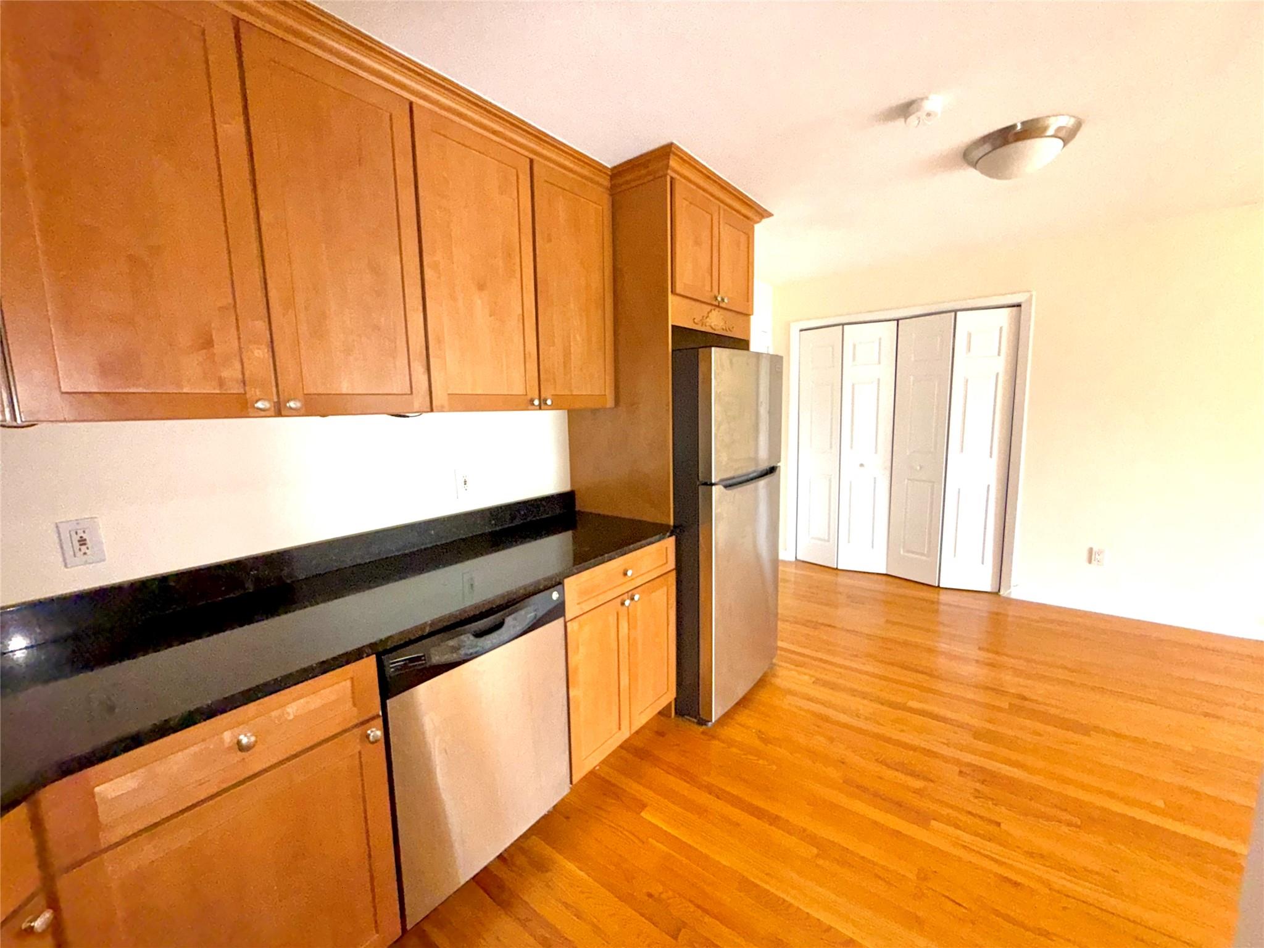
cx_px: 632
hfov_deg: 102.1
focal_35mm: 14
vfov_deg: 85.7
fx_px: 511
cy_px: 474
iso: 320
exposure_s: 1/60
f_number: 2.2
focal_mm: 2.22
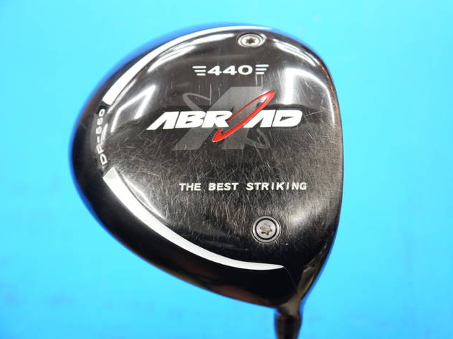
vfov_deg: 29.7
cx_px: 229
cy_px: 172
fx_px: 641
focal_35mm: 49
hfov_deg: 38.9
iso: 800
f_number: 4.5
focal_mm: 24
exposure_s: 1/80
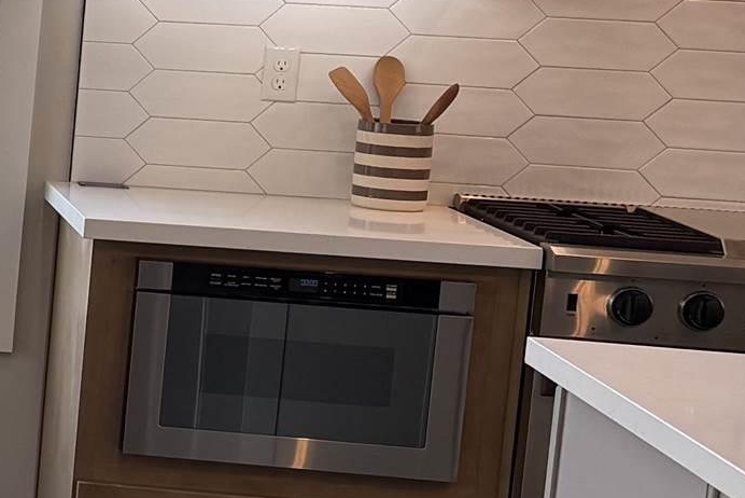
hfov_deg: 14.4
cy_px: 165
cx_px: -722
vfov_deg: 11.4
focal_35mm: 120
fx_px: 2484
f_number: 1.6
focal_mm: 5.96
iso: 40
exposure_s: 1/186
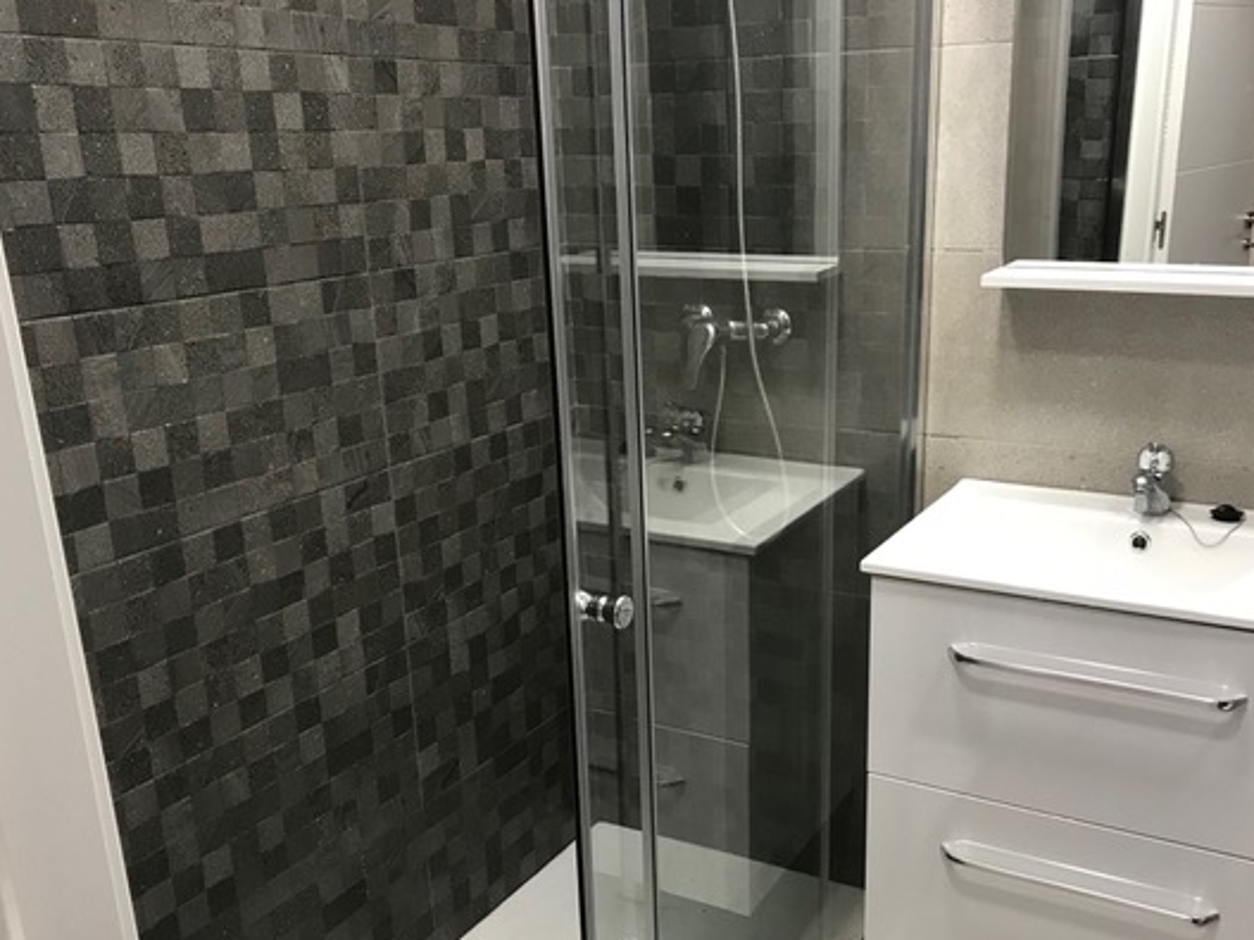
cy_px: 564
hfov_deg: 53.9
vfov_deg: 41.6
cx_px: 695
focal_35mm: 34
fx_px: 1231
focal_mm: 3.99
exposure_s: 1/25
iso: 40
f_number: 1.8
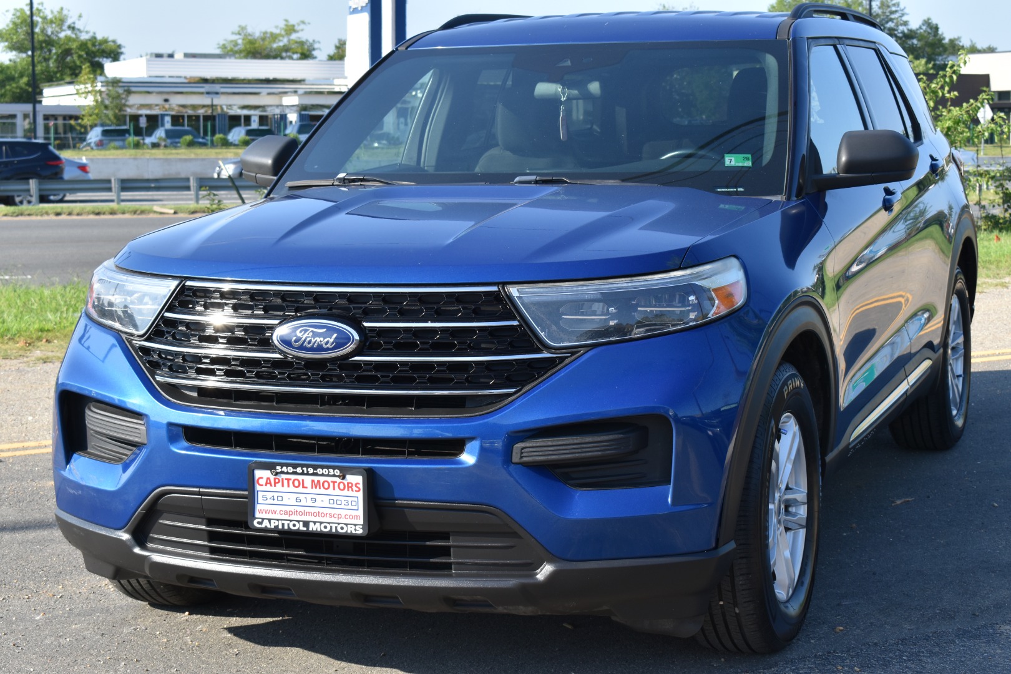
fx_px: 2022
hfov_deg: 28.1
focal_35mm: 72
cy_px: 337
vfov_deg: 18.9
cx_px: 506
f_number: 8
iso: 200
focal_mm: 48
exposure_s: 1/250
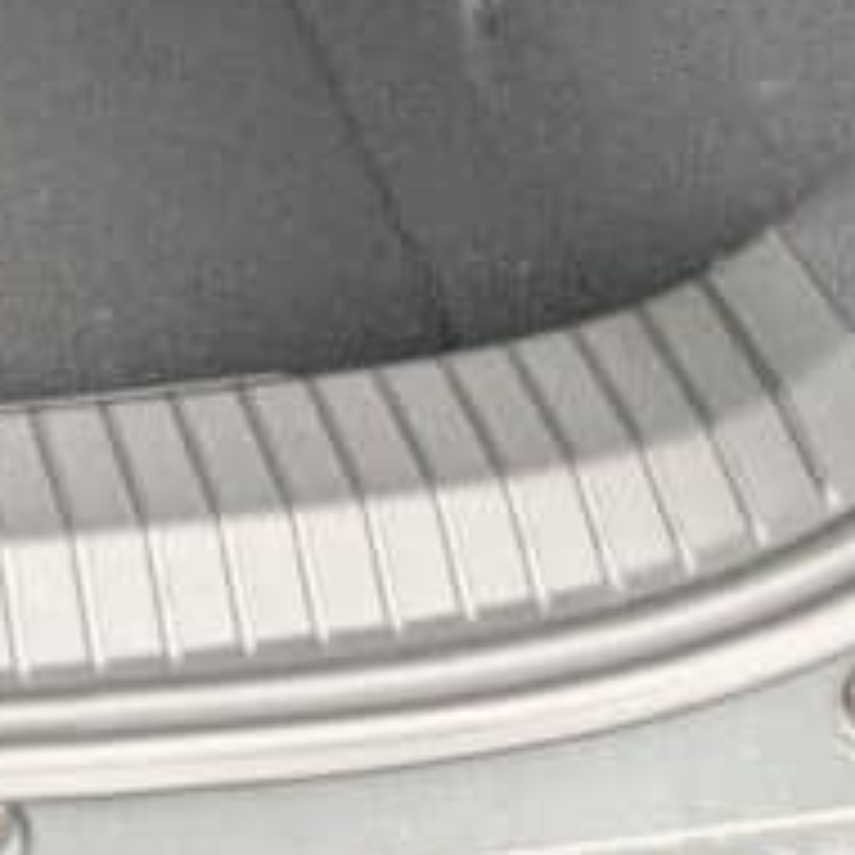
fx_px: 2487
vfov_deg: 17.3
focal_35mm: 89
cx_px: -722
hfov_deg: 16.2
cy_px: -477
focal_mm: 6.9
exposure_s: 1/132
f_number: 1.68
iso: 91
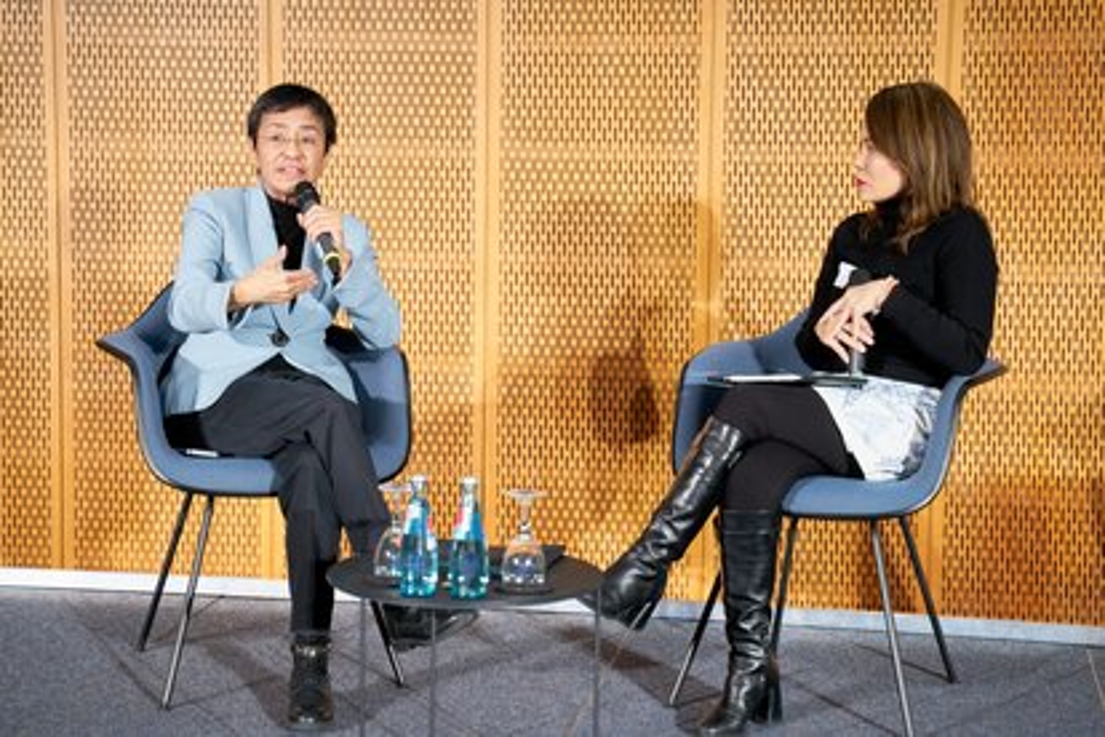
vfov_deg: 19.2
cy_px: 368
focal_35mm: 71
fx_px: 2179
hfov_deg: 28.5
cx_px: 552
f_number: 4
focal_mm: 71
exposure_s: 1/160
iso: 1600
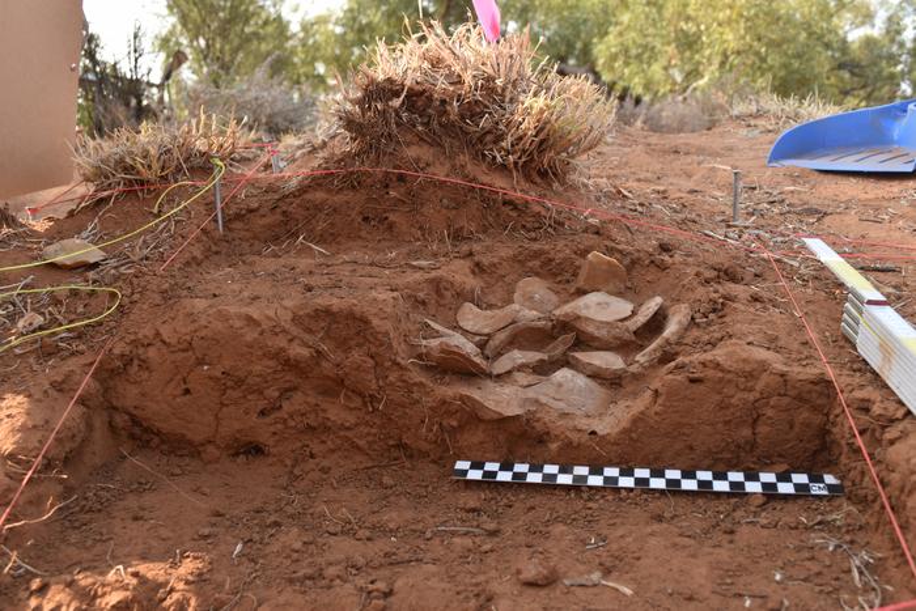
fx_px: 916
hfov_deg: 53.1
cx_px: 458
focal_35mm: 36
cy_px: 306
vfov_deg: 36.9
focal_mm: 24
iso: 200
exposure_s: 1/160
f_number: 5.6
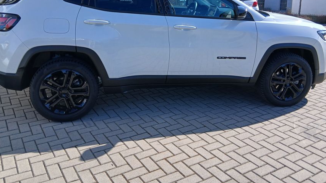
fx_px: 294
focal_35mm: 34
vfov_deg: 33.9
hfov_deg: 58.0
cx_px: 163
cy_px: 43
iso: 20
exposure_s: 1/340
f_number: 1.8
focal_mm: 3.98
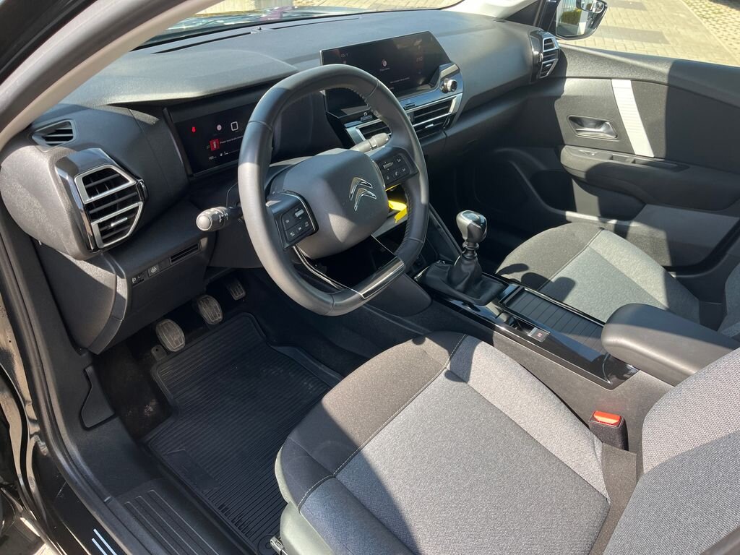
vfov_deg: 53.1
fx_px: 556
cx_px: 370
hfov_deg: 67.3
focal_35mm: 26
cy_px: 278
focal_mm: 5.1
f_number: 1.6
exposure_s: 1/310
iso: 50
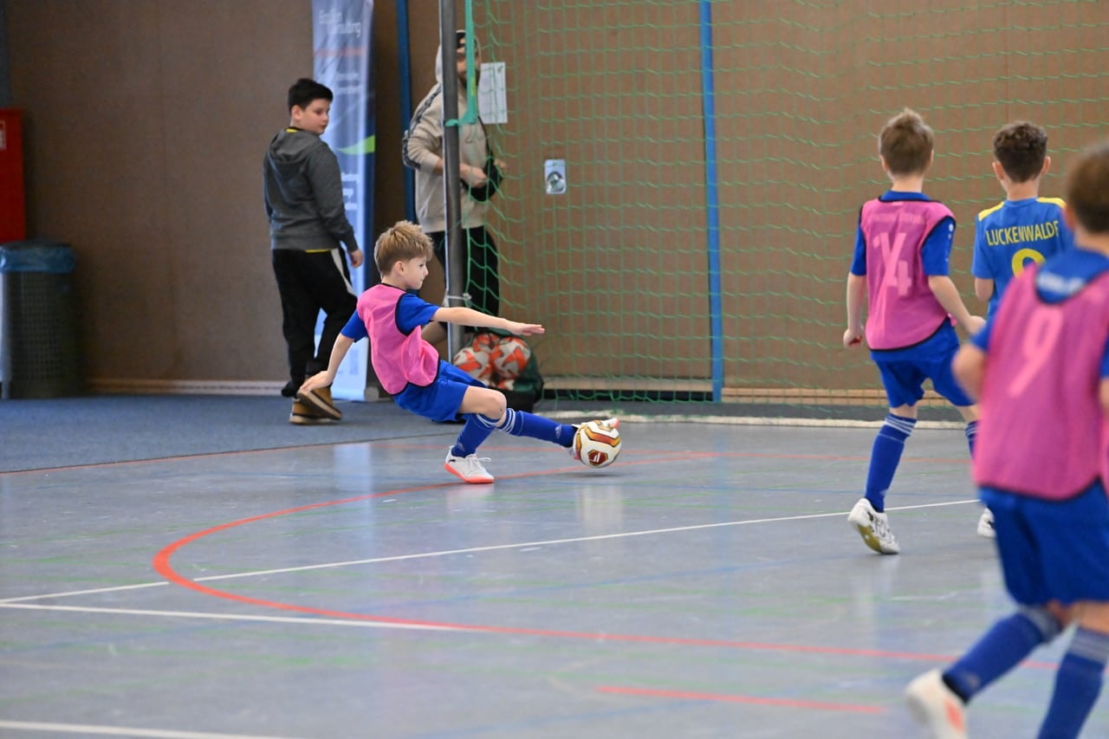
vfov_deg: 6.9
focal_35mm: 200
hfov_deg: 10.3
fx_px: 6160
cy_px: 370
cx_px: 554
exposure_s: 1/1000
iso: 8000
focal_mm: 200
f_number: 3.5
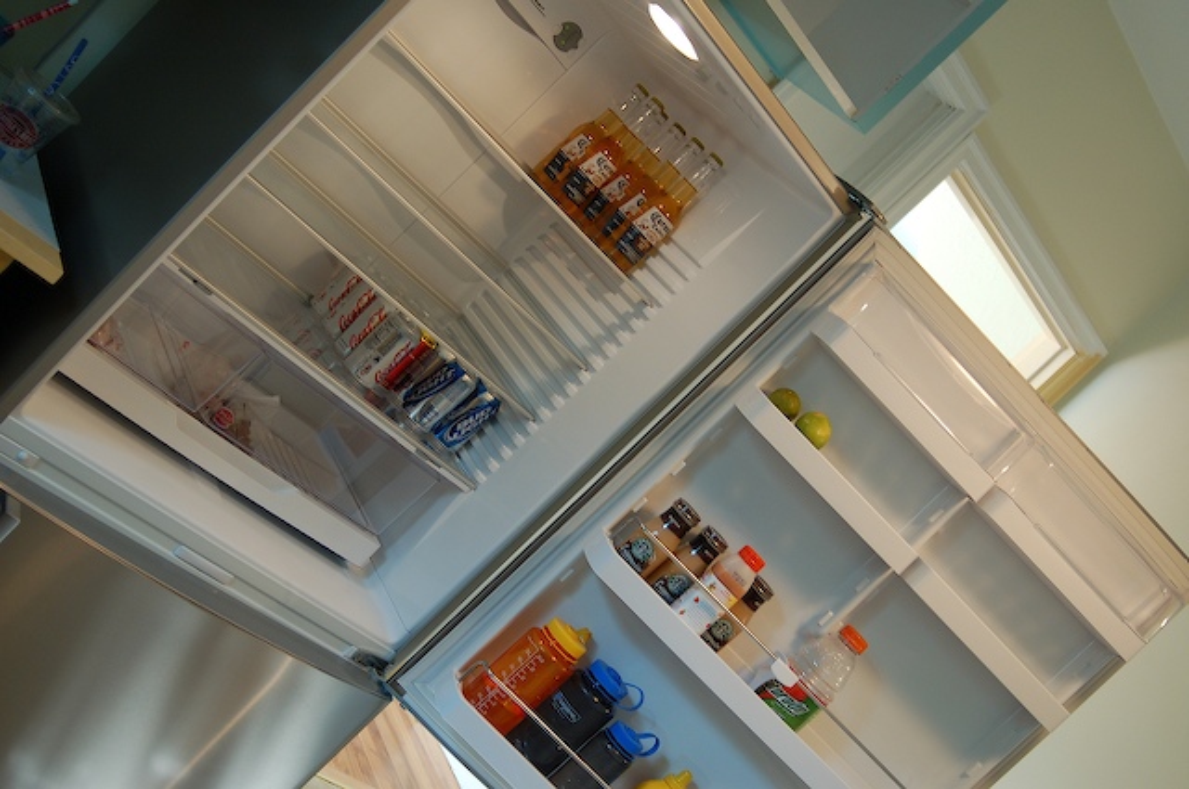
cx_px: 594
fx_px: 1385
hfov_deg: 46.5
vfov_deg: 31.8
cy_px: 394
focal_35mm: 42
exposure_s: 1/40
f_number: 3.3
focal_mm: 28
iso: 400
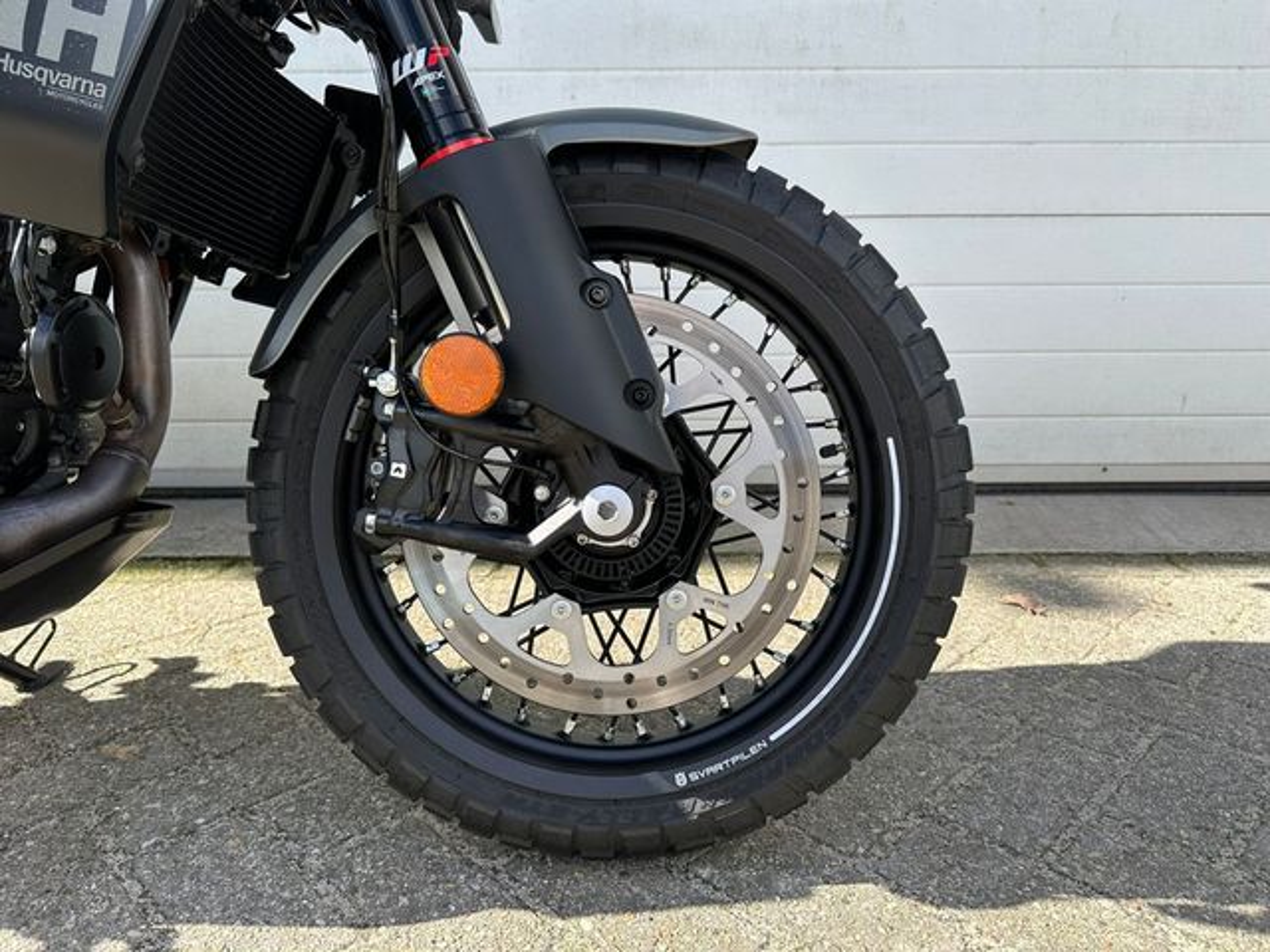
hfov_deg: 71.6
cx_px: 635
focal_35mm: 24
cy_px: 476
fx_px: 881
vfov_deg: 56.8
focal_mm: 6.86
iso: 80
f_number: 1.78
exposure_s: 1/1107
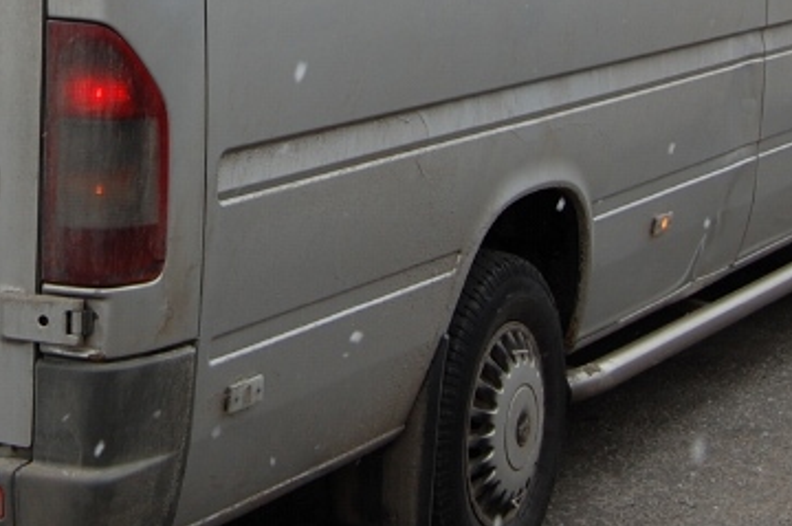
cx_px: 86
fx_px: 2417
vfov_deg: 12.1
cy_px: -139
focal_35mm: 110
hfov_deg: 18.3
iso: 200
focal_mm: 22
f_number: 5.6
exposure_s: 1/125
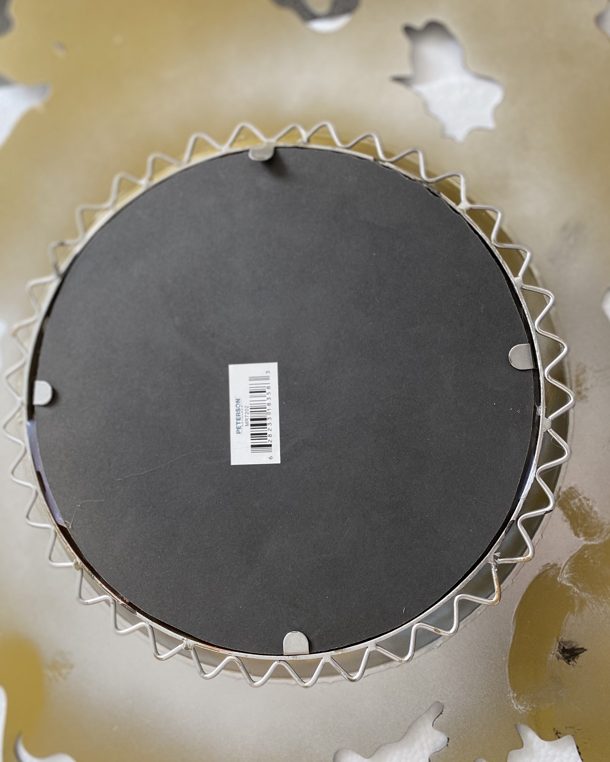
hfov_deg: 51.5
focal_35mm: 28
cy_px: 390
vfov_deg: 62.2
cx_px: 295
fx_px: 632
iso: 125
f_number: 1.8
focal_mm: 4.25
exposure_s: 1/60
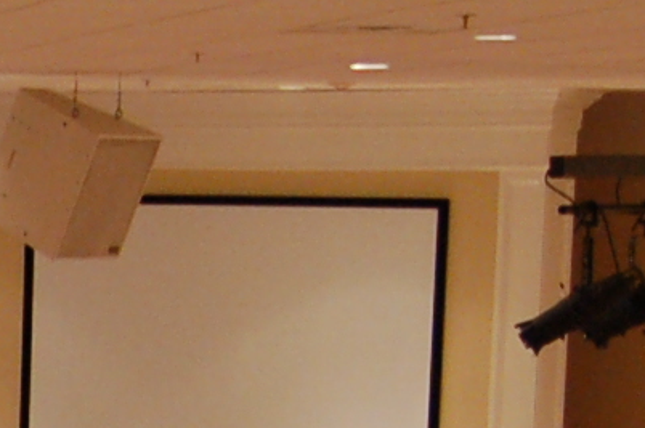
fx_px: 3615
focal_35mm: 202
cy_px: 840
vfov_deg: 6.6
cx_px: -677
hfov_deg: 9.5
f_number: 3.5
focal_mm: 18
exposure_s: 1/20
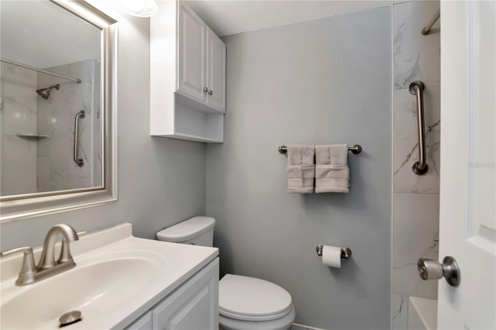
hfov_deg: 95.0
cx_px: 248
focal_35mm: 16
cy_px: 165
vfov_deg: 72.0
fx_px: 227
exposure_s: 1/25
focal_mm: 11
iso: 640
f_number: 5.6
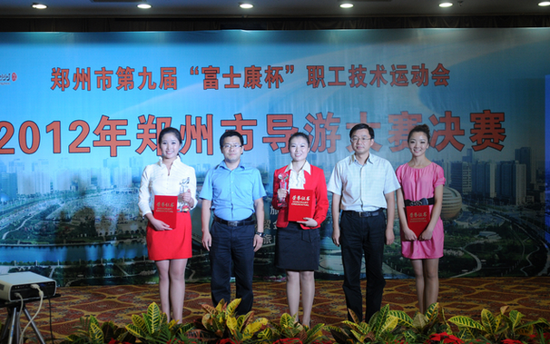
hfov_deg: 49.3
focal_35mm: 40
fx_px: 600
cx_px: 275
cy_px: 179
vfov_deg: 32.0
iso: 500
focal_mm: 26
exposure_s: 1/160
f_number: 3.2
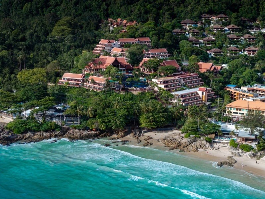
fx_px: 536
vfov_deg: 21.0
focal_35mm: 70
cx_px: 132
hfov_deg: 27.8
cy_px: 100
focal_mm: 19.35
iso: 120
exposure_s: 1/2000
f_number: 2.8
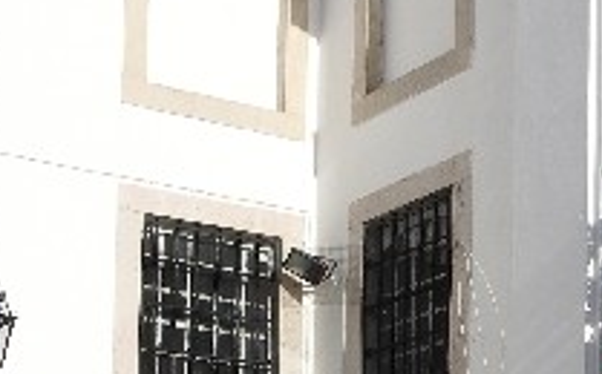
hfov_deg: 17.1
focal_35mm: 122
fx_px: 1999
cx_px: 369
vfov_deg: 10.3
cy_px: 567
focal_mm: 5.4
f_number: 4
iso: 100
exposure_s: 1/2000
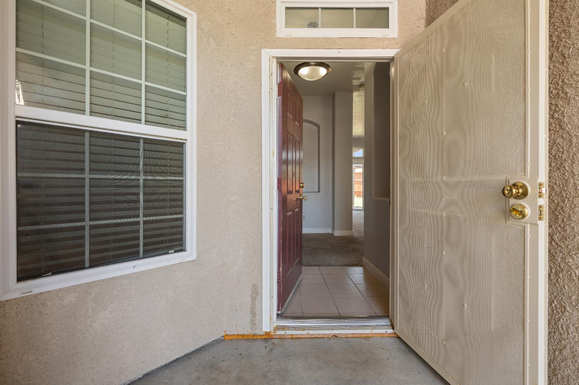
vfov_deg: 75.5
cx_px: 290
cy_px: 192
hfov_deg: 98.6
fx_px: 249
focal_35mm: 16
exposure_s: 1/10
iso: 100
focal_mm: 15.5
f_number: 8
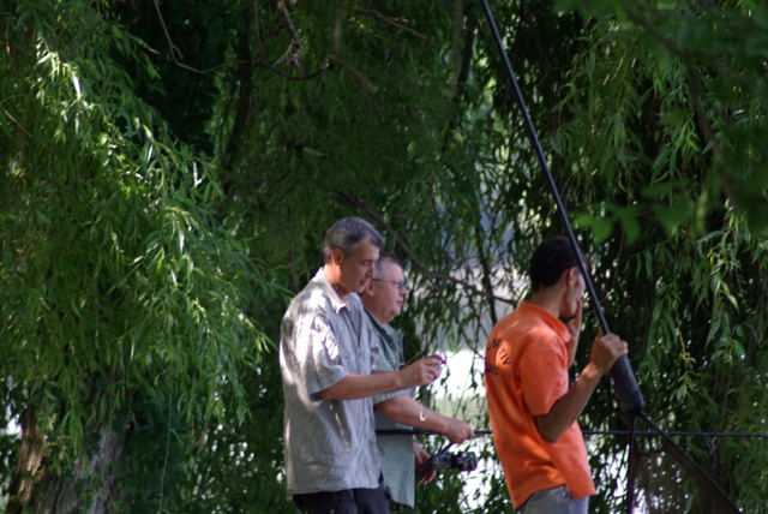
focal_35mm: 300
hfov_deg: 6.9
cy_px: 257
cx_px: 384
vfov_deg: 4.6
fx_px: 6406
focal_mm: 200
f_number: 4.5
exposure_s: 1/180
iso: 400
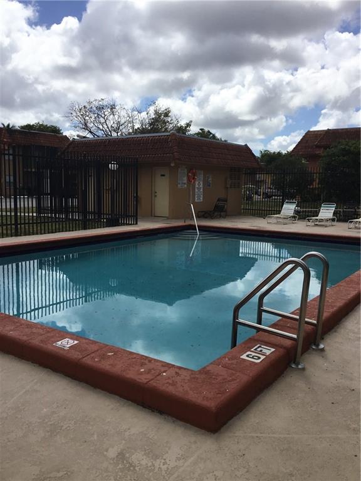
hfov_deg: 45.4
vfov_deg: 58.4
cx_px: 180
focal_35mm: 31
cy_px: 240
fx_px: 431
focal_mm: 3.3
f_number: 2.4
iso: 25
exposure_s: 1/2551
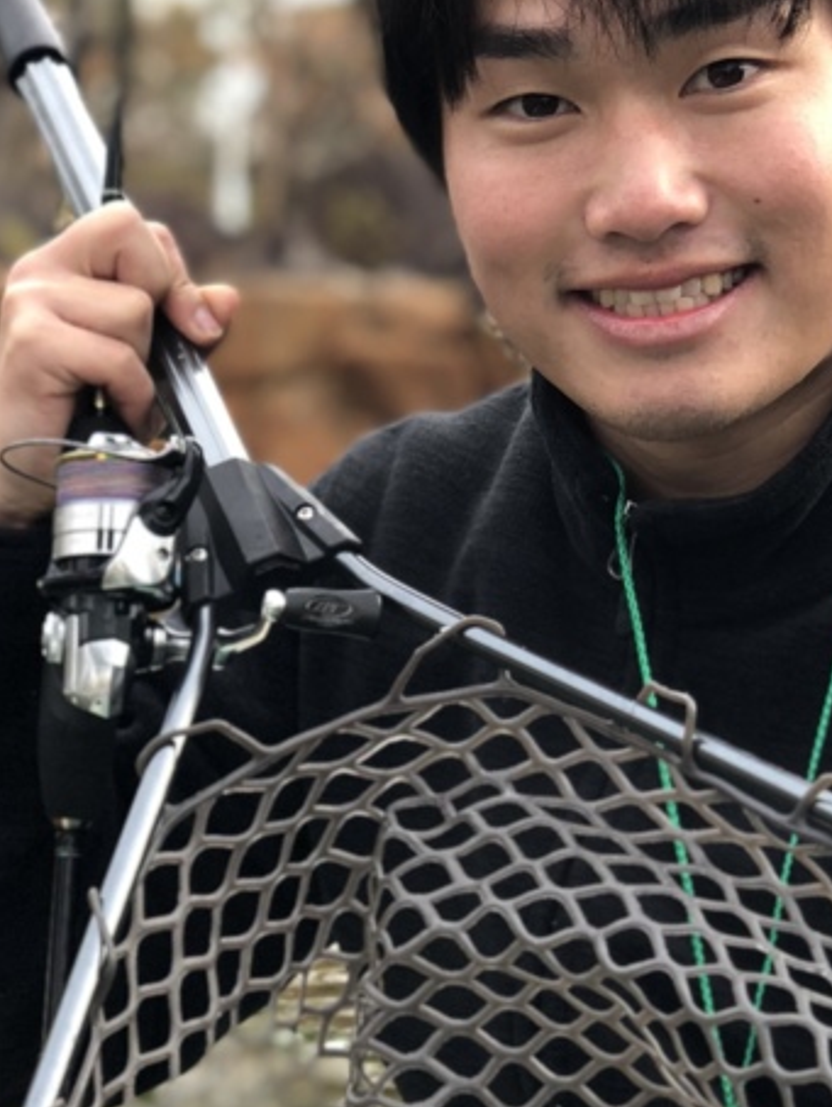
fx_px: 3906
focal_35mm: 122
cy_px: 797
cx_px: 542
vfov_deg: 16.1
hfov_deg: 12.1
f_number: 2.4
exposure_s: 1/60
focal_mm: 6
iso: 16
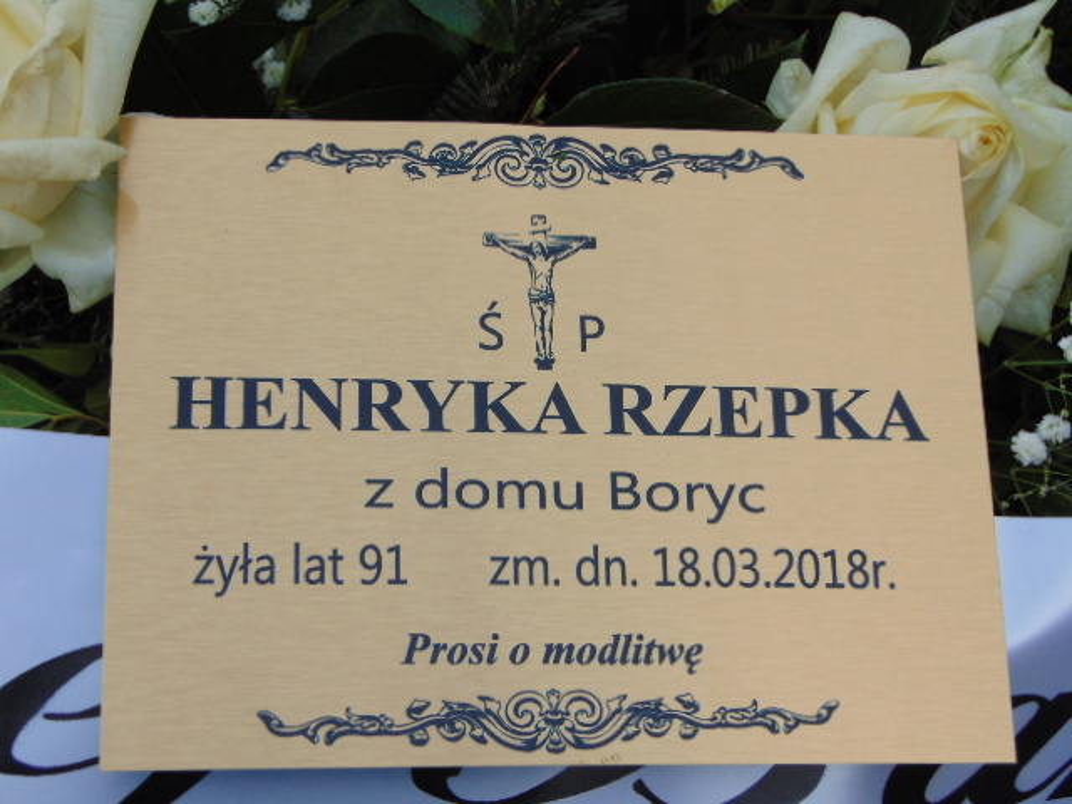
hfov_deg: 27.4
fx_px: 2199
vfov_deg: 20.7
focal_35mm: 71
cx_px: 536
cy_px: 402
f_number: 9.6
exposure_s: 1/200
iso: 80
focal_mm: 12.8
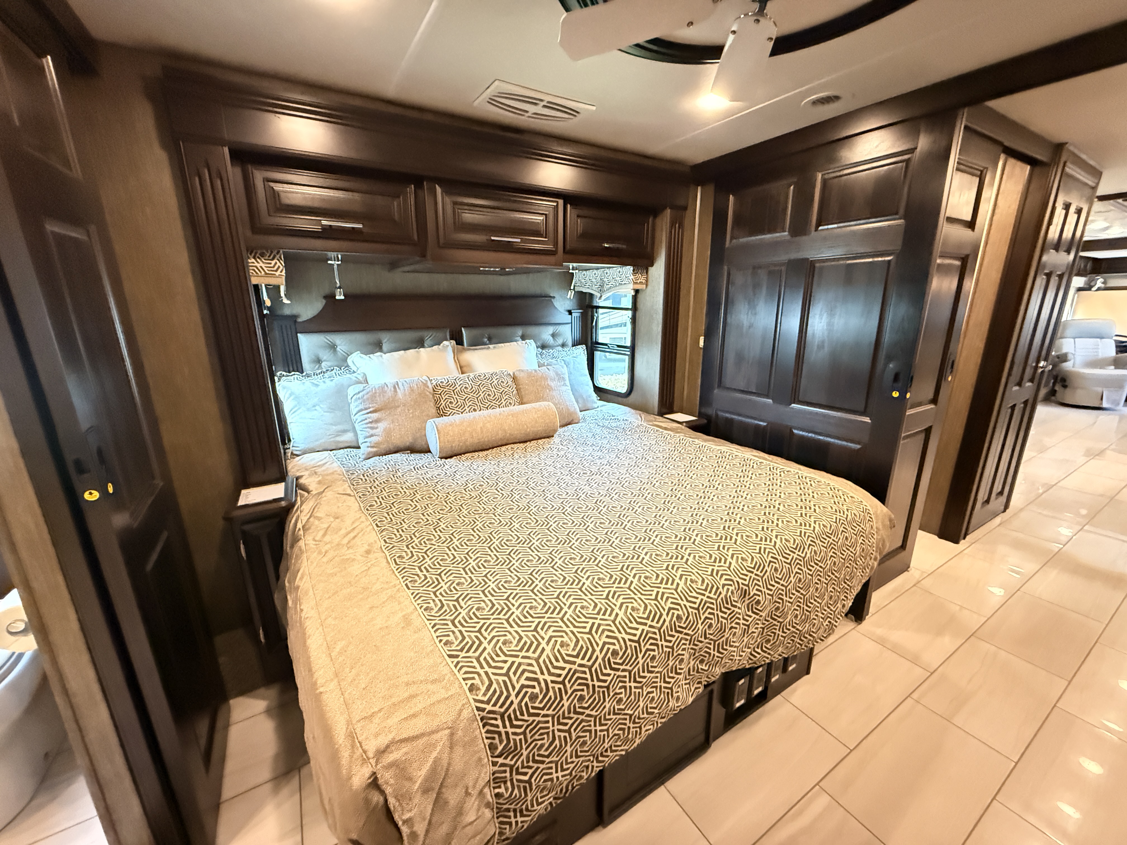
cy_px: 422
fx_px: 456
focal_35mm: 14
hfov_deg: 102.1
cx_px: 564
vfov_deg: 85.7
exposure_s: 1/40
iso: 1600
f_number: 2.2
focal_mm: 2.22
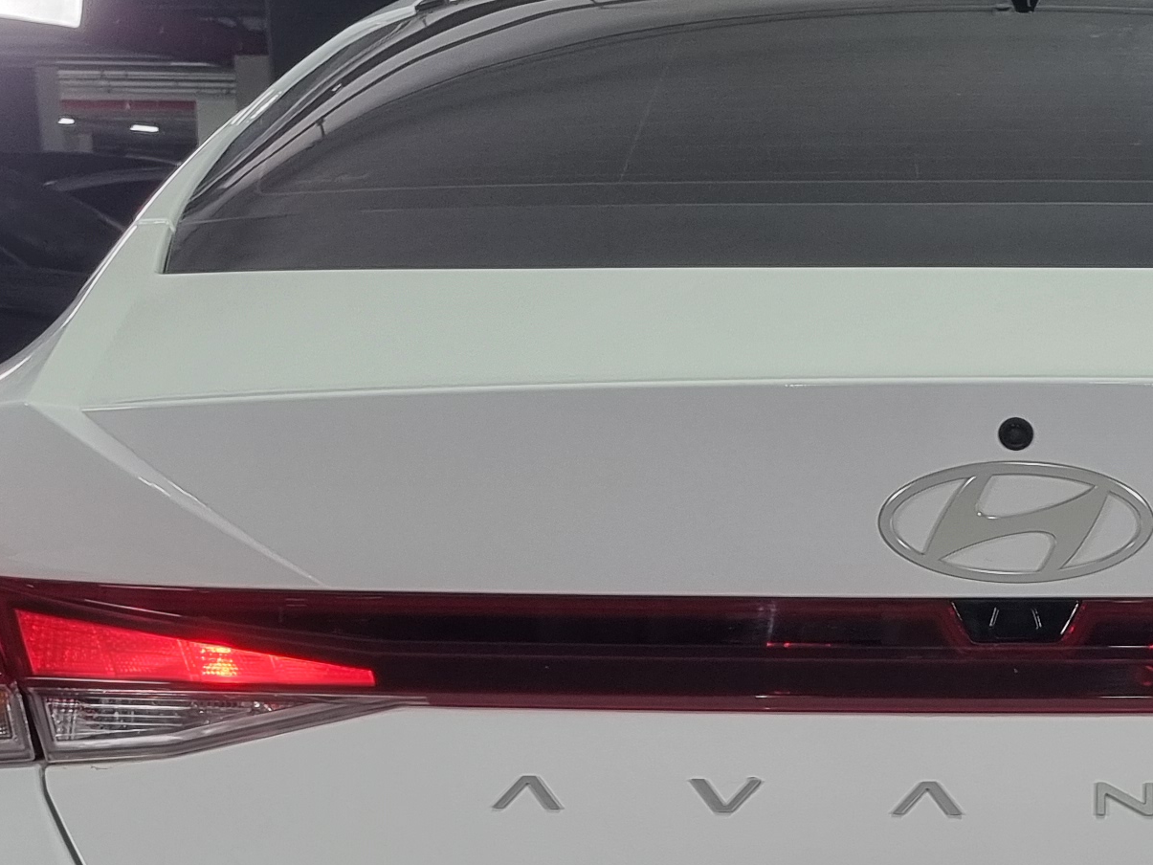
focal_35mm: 87
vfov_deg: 16.6
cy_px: 848
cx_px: 988
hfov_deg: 22.1
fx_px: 2898
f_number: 1.8
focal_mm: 5.4
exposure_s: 1/52
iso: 50
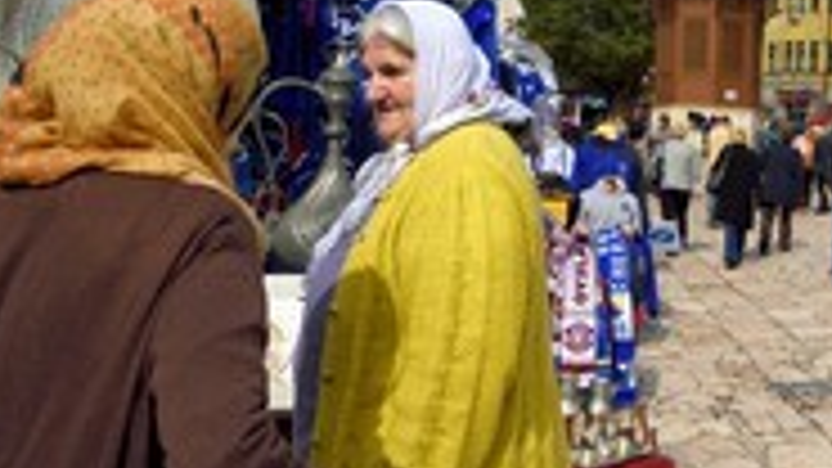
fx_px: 1257
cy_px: 54
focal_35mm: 57
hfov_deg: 34.2
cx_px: 778
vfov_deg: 20.7
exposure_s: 1/250
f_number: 13
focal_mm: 24
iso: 200
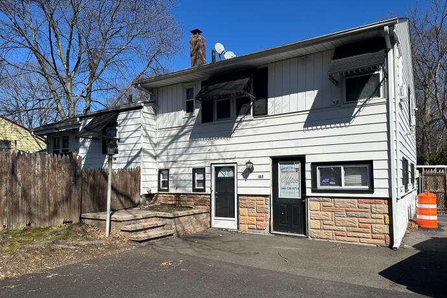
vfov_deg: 49.5
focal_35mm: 26
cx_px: 223
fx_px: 323
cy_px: 163
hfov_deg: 69.4
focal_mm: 6.86
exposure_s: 1/7042
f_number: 1.78
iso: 80
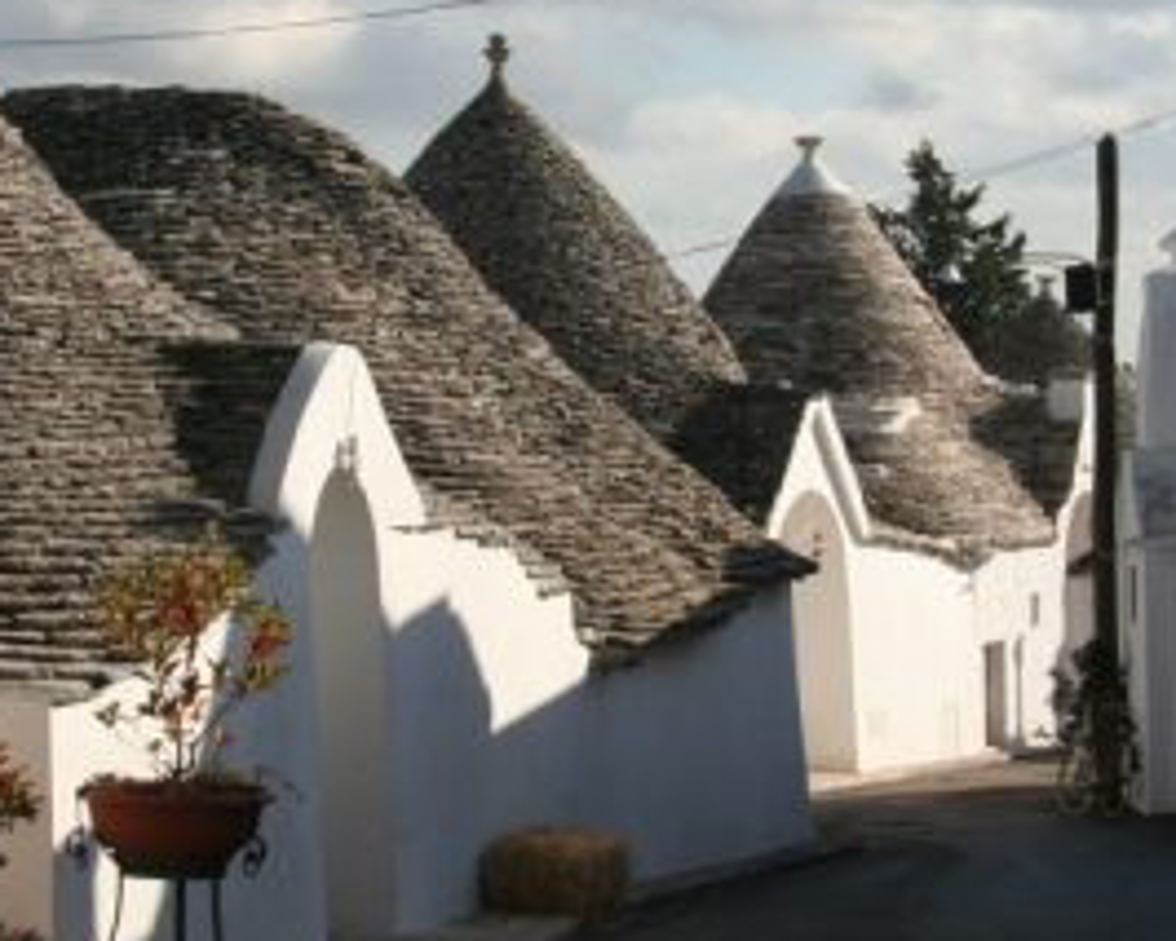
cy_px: 252
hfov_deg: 15.8
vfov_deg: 12.6
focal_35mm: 122
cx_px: 579
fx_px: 4248
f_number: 11
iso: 100
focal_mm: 28
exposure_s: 1/200
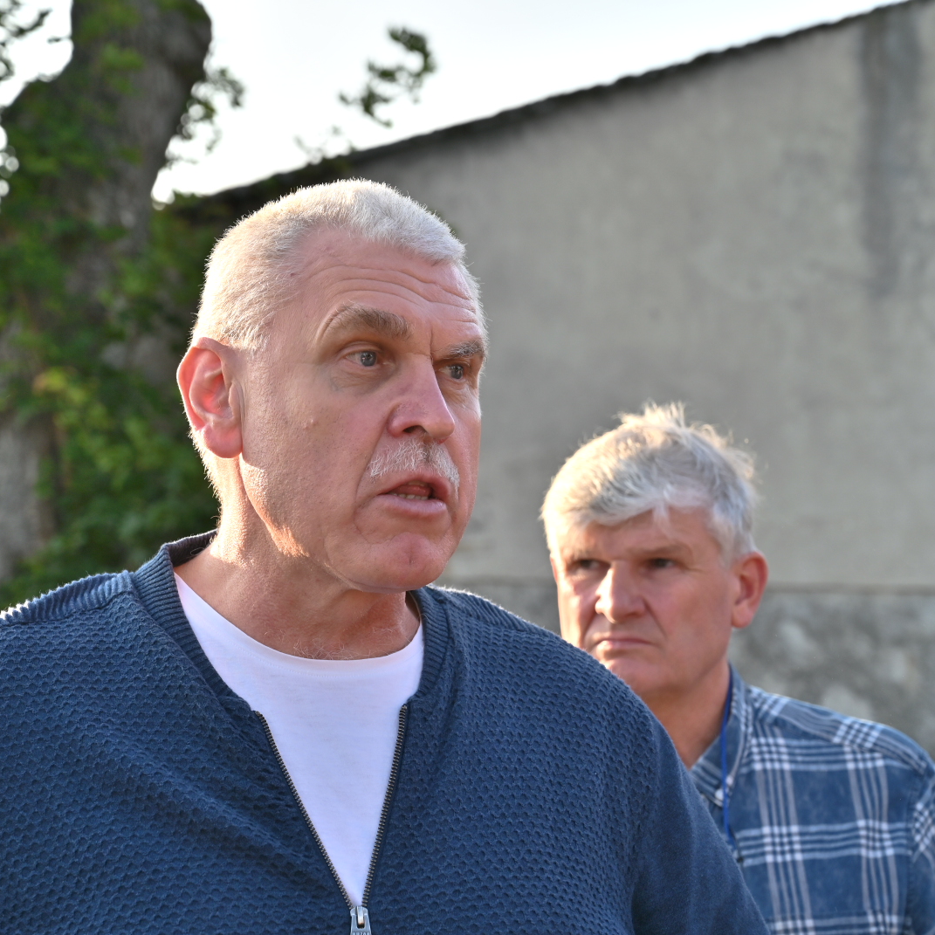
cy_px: 470
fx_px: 2750
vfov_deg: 19.3
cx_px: 385
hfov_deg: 19.3
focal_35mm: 90
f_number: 6.3
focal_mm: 70
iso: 100
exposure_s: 1/250
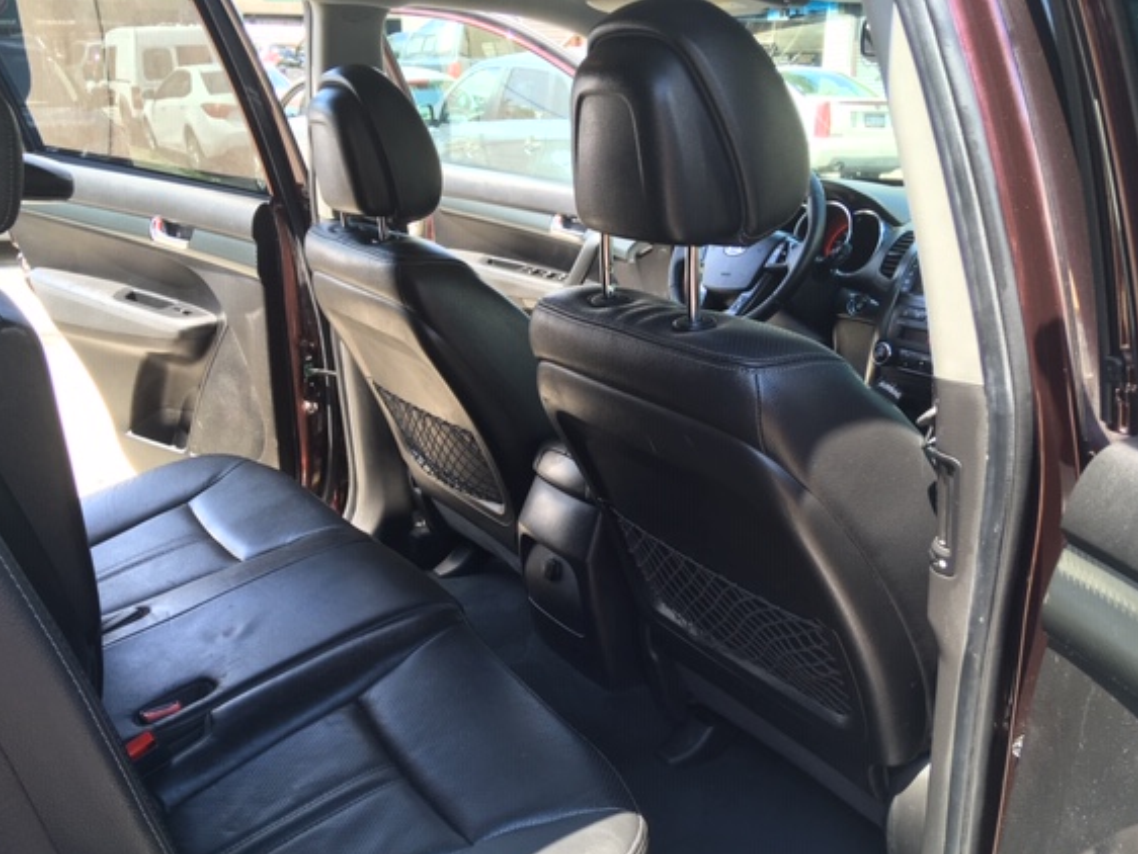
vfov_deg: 42.9
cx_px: 537
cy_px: 484
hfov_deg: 55.3
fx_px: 1085
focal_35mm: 33
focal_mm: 4.15
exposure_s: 1/120
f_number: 2.2
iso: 32
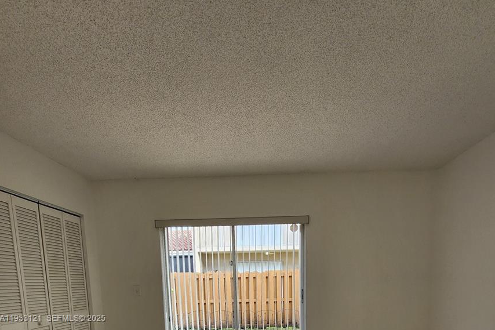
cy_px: 319
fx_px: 261
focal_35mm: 19
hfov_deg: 86.9
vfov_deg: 53.1
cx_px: 259
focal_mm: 2.2
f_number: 2.2
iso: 64
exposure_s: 1/120
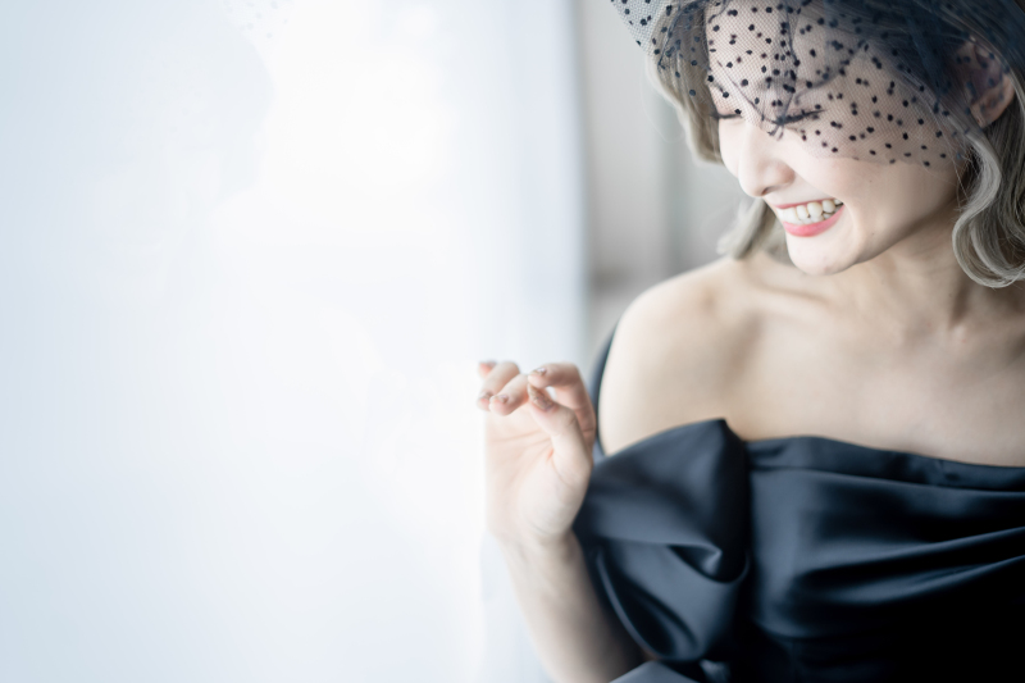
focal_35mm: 50
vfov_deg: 27.0
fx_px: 1423
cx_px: 512
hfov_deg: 39.6
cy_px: 342
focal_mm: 50
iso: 125
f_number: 1.8
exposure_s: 1/100
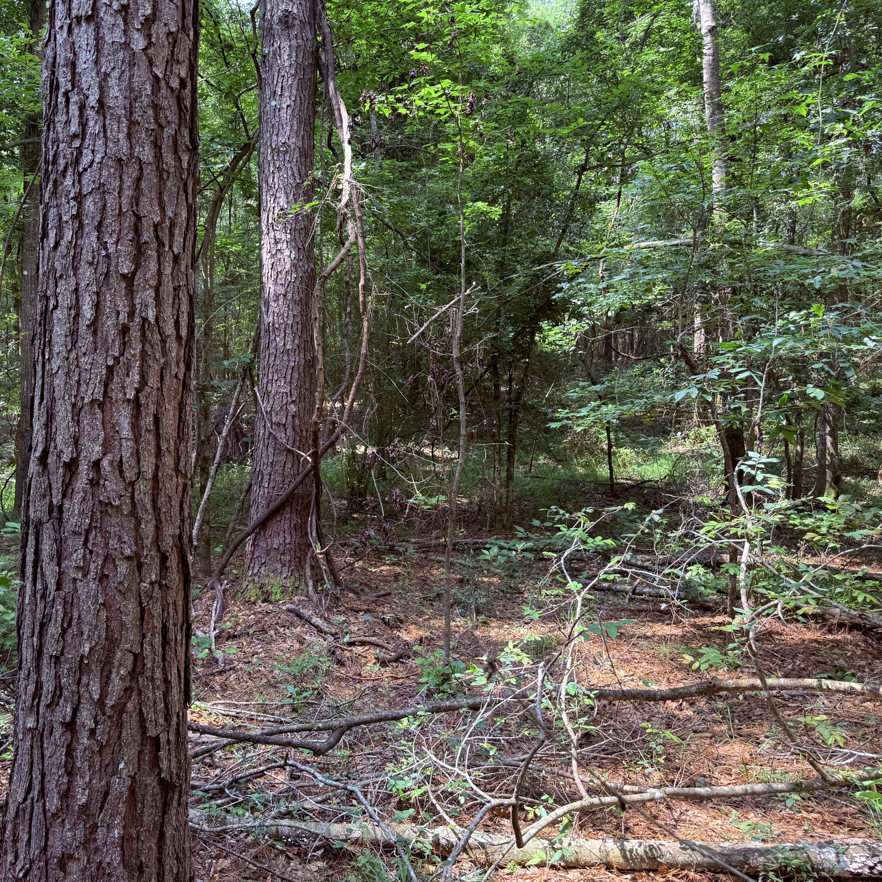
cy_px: 432
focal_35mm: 29
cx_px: 295
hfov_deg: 54.5
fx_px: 836
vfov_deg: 55.6
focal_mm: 6.76
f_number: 1.78
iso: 64
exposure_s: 1/160
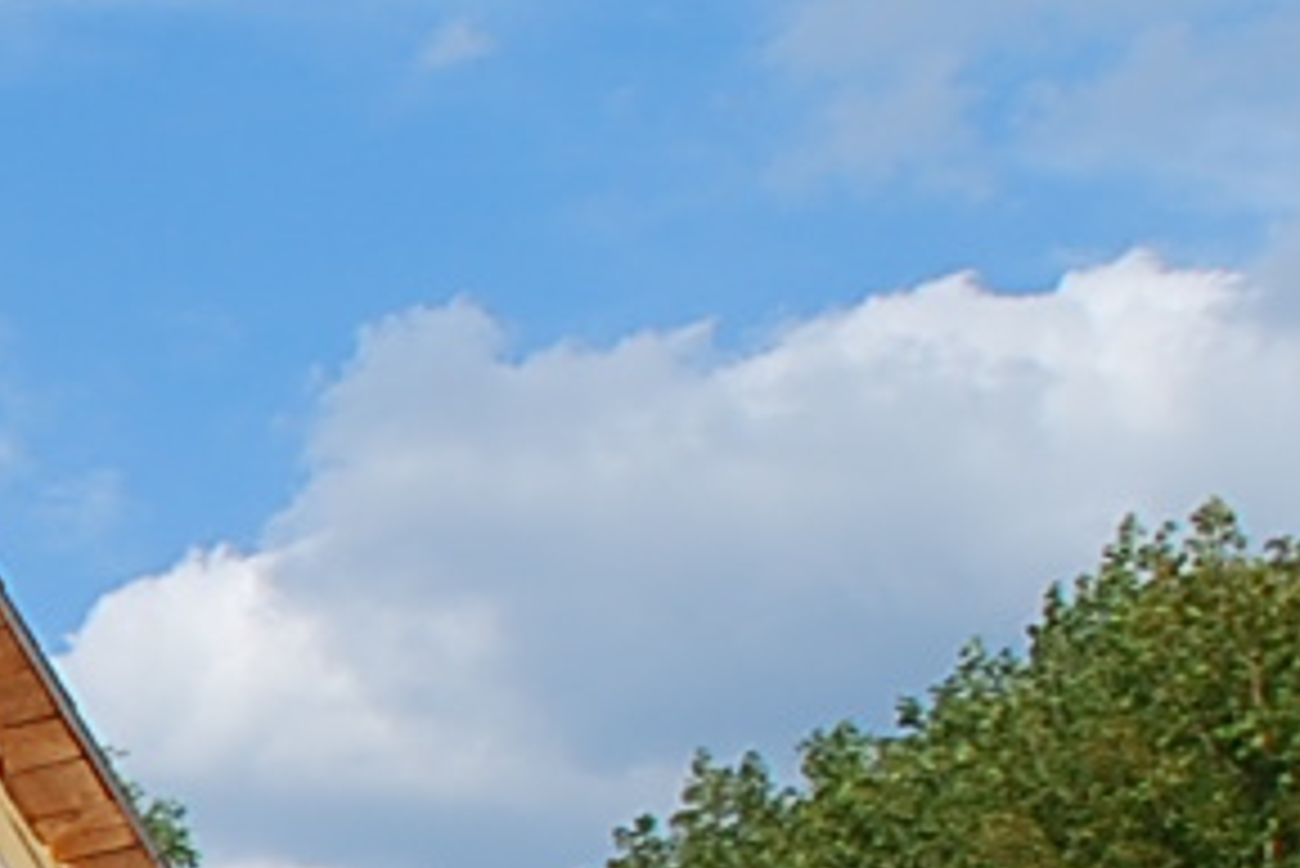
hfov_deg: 10.7
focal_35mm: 181
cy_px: 1390
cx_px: -1021
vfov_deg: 7.4
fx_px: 6539
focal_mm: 18
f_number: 7.1
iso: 100
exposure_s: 1/200
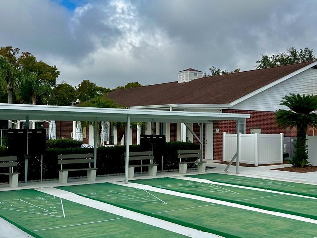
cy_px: 119
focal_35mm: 44
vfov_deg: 32.9
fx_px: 403
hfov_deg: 41.6
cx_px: 239
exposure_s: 1/8197
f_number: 1.78
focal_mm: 6.86
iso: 80
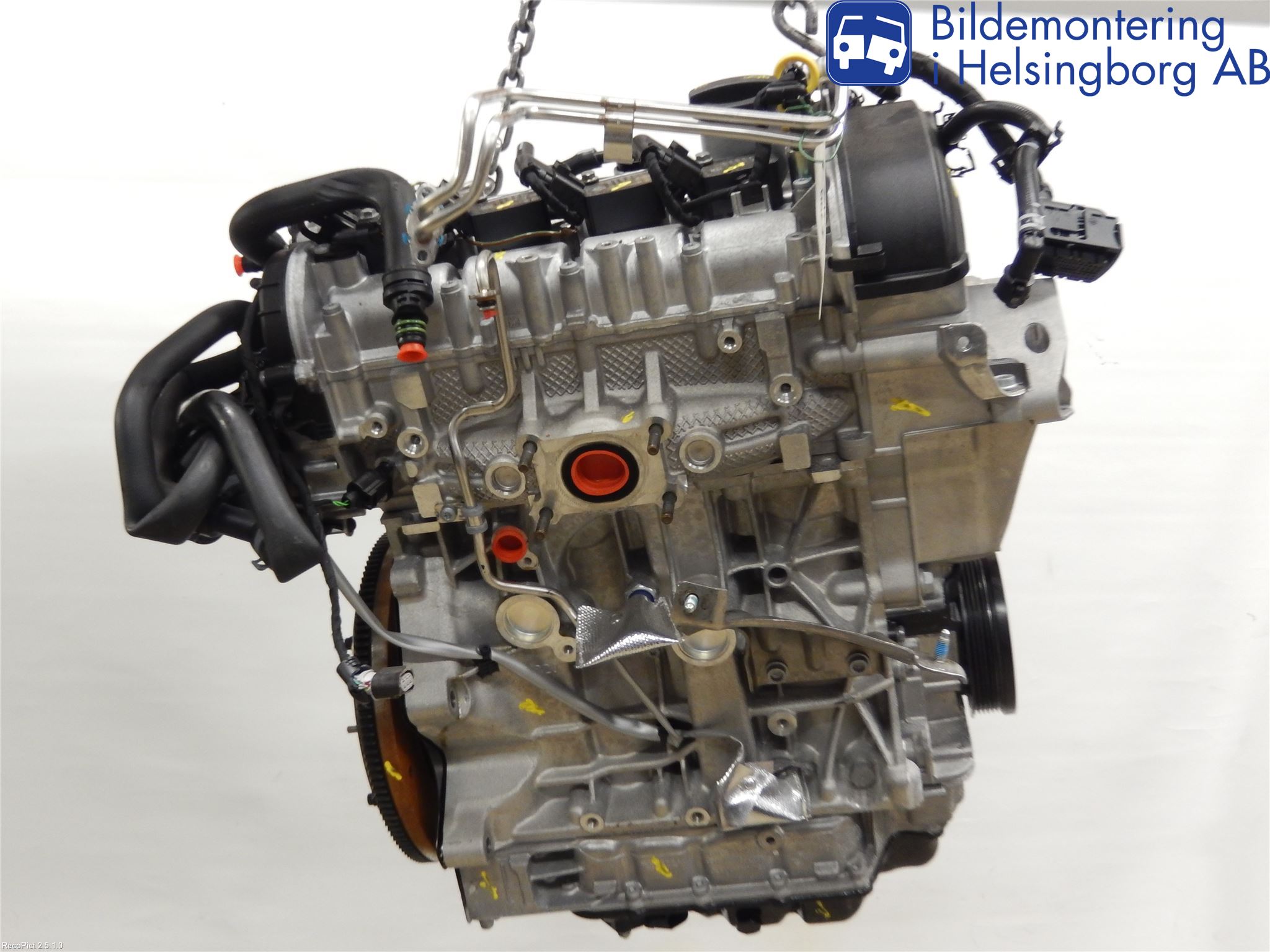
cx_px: 635
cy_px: 476
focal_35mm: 41
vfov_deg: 35.1
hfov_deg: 45.8
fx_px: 1504
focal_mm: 7.3
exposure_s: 1/10
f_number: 4.2
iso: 400
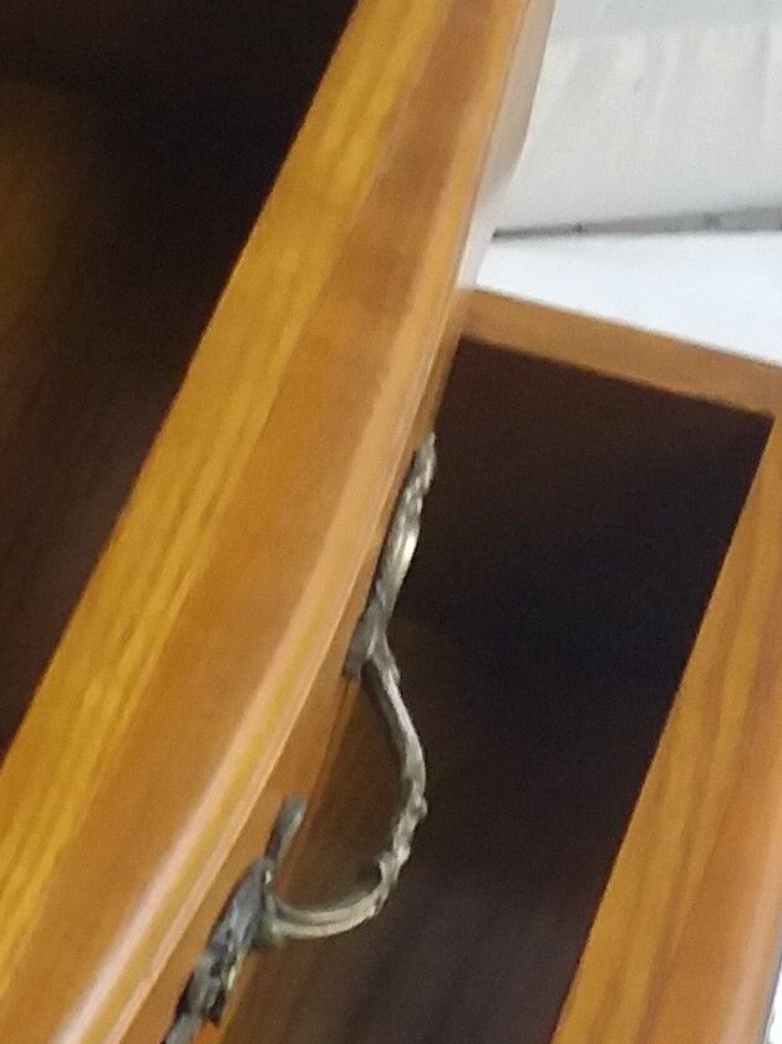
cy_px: 1303
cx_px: -1012
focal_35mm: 138
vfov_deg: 13.8
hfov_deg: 9.7
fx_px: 4159
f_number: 1.9
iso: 160
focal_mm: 3.7
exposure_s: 1/33
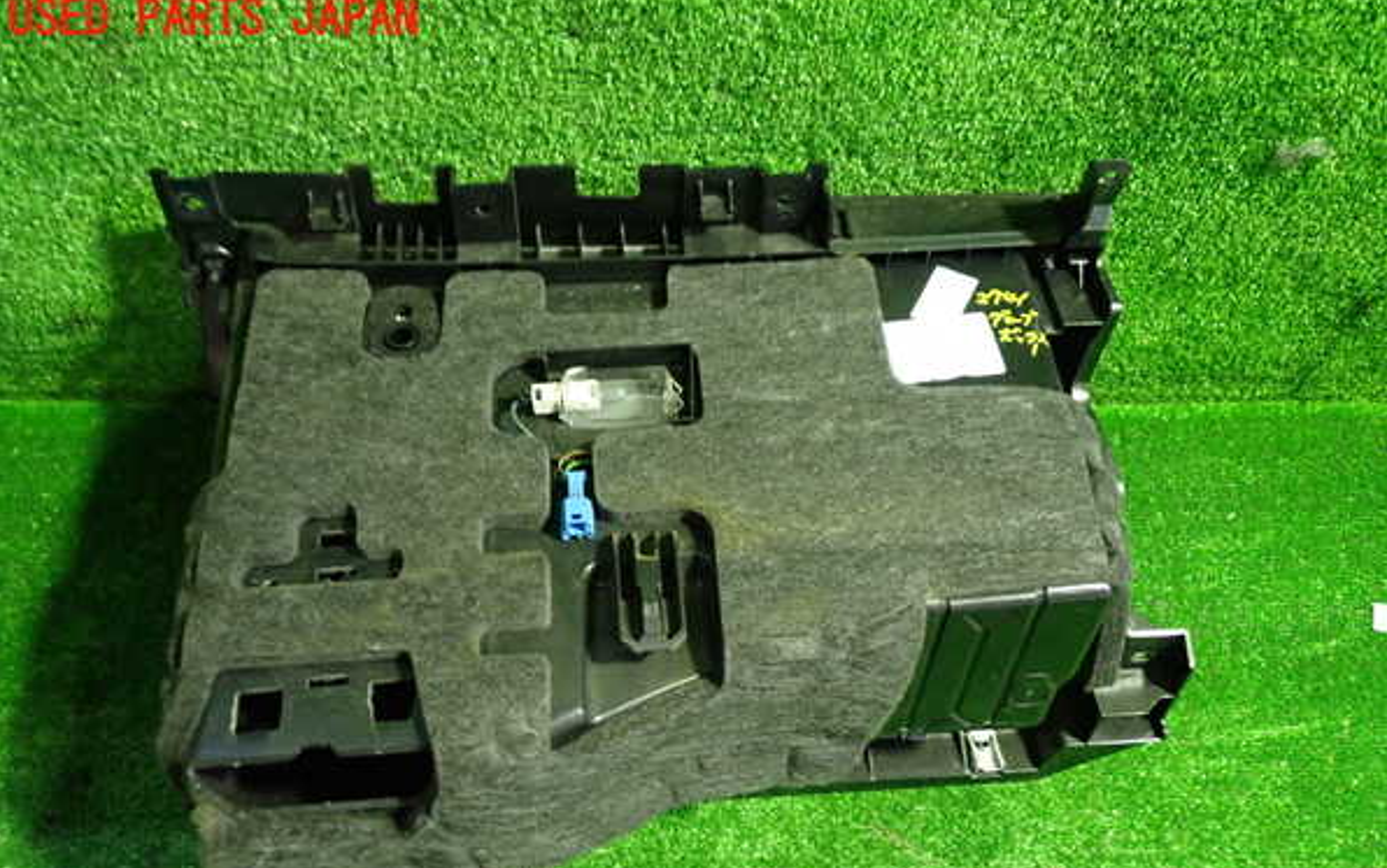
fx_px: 1210
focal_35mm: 32
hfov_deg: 59.6
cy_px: 514
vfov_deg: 39.3
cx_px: 694
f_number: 2.3
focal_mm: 5.4
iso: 500
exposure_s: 1/30
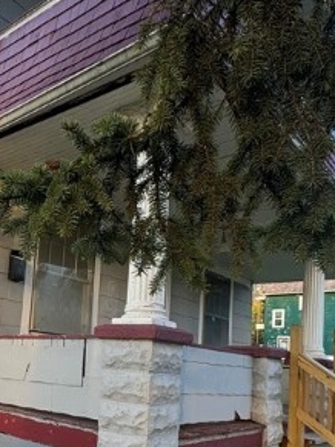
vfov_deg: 48.6
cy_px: 323
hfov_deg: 36.9
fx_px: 478
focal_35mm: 37
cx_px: 54
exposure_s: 1/114
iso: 40
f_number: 2.2
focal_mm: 2.22
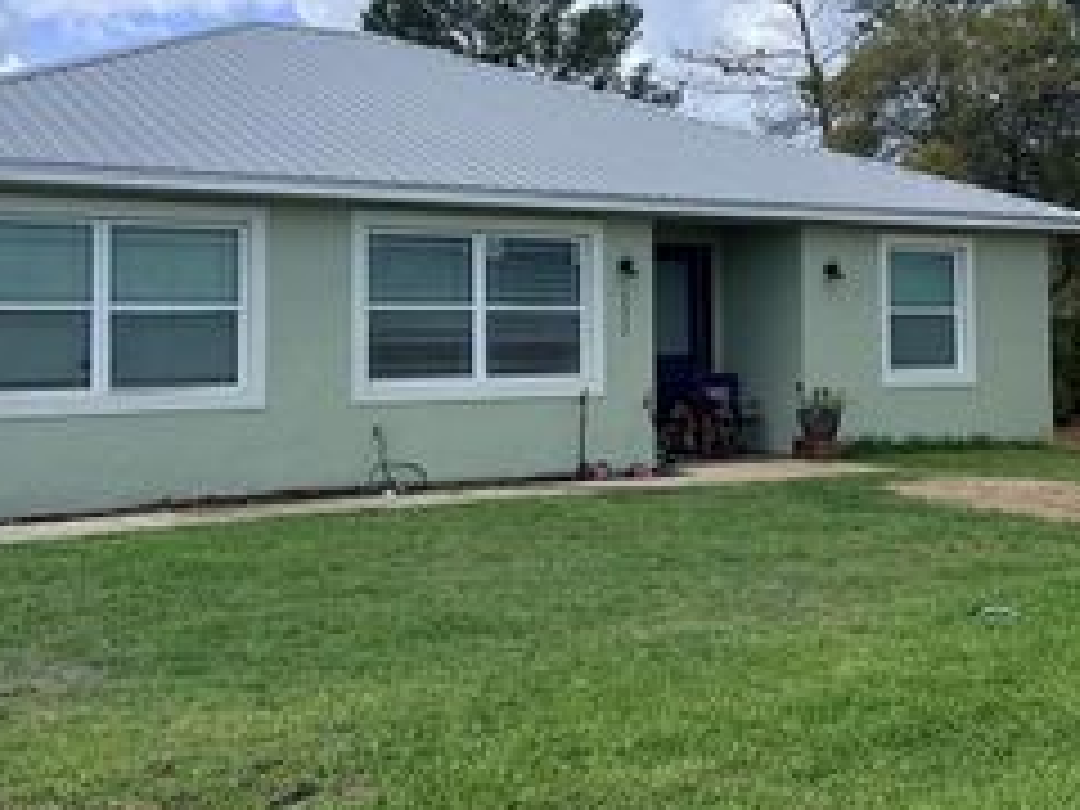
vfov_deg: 28.8
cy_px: 245
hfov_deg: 38.2
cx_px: 580
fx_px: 1560
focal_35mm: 50
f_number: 1.78
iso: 80
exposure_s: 1/5714
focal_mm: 6.76
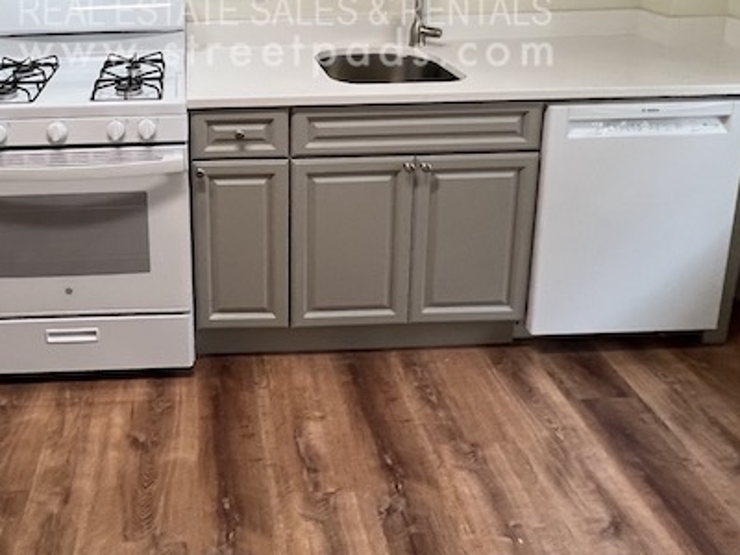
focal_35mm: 26
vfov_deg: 46.0
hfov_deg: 63.7
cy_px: 20
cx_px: 194
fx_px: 556
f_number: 1.8
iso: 160
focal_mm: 1.57
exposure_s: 1/120
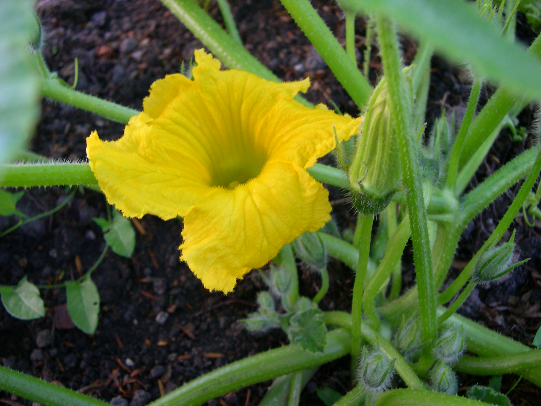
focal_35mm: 38
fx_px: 594
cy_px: 203
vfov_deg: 37.7
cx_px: 270
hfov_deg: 49.0
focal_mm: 8
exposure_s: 1/23.2
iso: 100
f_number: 2.8
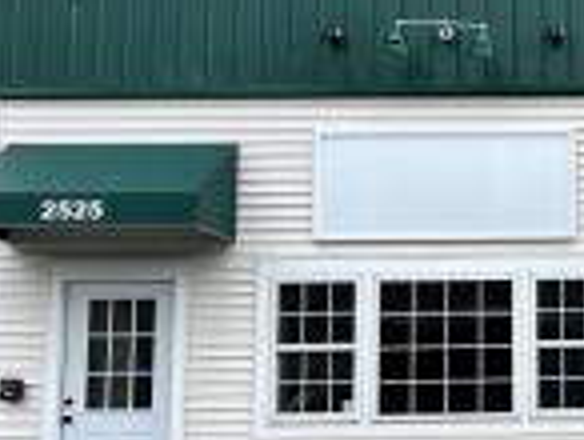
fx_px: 1200
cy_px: 260
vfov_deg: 20.8
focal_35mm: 71
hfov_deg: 25.8
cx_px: 600
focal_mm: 5.7
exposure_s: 1/1838
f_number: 1.5
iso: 50
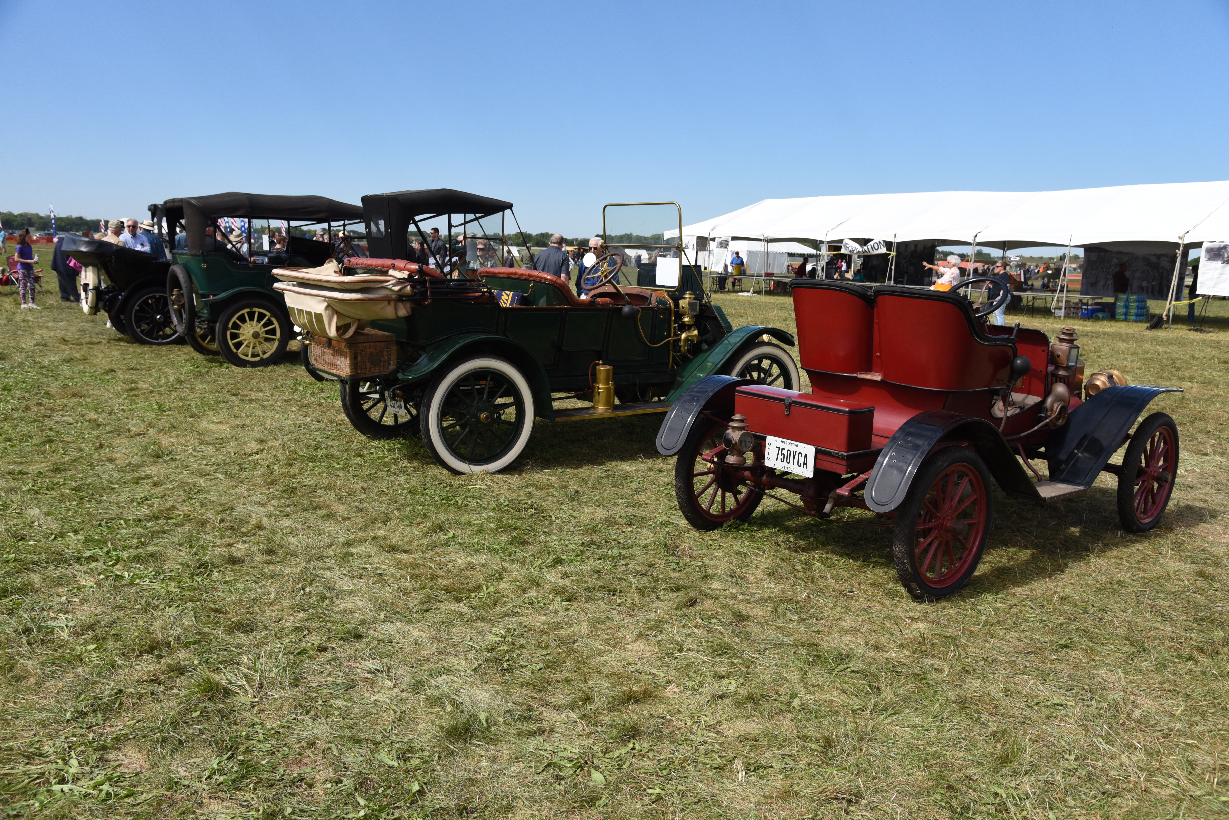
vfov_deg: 43.6
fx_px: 1025
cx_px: 614
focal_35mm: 30
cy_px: 410
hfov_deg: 61.9
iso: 1000
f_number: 7.1
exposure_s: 1/3200
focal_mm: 30
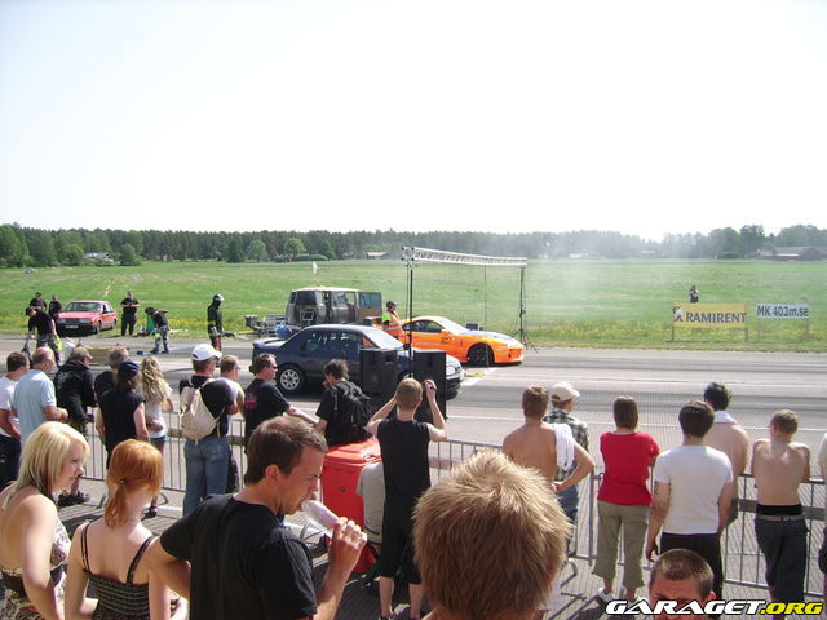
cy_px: 310
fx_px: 836
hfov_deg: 52.6
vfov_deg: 40.7
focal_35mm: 35
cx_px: 414
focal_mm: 5.95
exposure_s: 1/706
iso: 50
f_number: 2.8
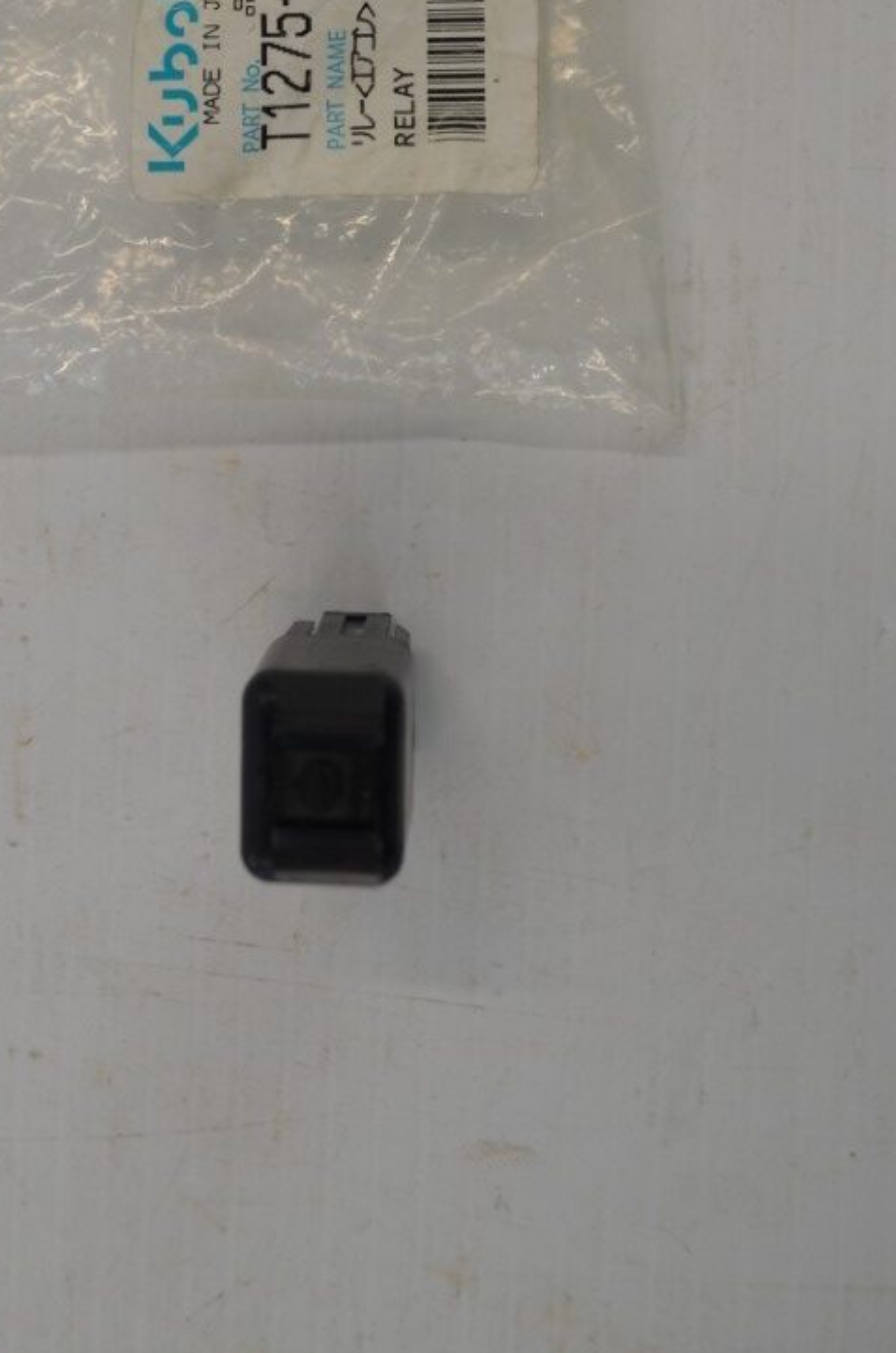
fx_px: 2175
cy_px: 274
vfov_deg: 33.6
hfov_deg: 23.0
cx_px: 216
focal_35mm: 58
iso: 400
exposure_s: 1/125
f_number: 5.6
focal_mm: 24
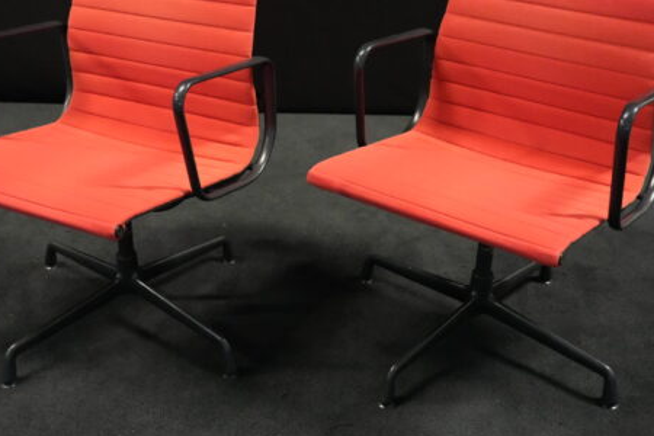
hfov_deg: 44.5
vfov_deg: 30.5
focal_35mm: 44
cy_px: 186
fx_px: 799
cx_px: 301
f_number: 4
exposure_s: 1/60
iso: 12800
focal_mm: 33
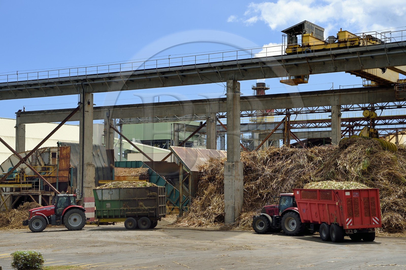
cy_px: 135
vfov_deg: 21.9
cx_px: 203
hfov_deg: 32.4
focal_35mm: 62
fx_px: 699
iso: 200
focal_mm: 62
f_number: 13
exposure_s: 1/320
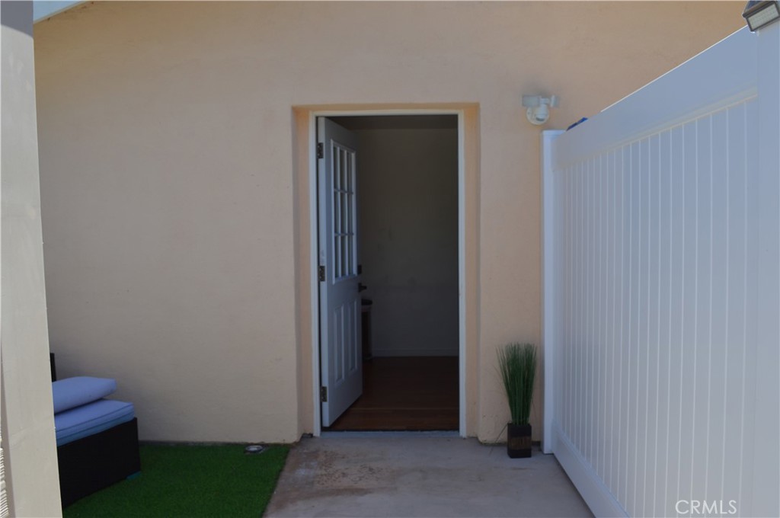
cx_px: 390
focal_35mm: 30
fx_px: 649
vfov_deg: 43.5
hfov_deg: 62.0
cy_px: 259
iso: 100
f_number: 8
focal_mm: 20
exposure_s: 1/250
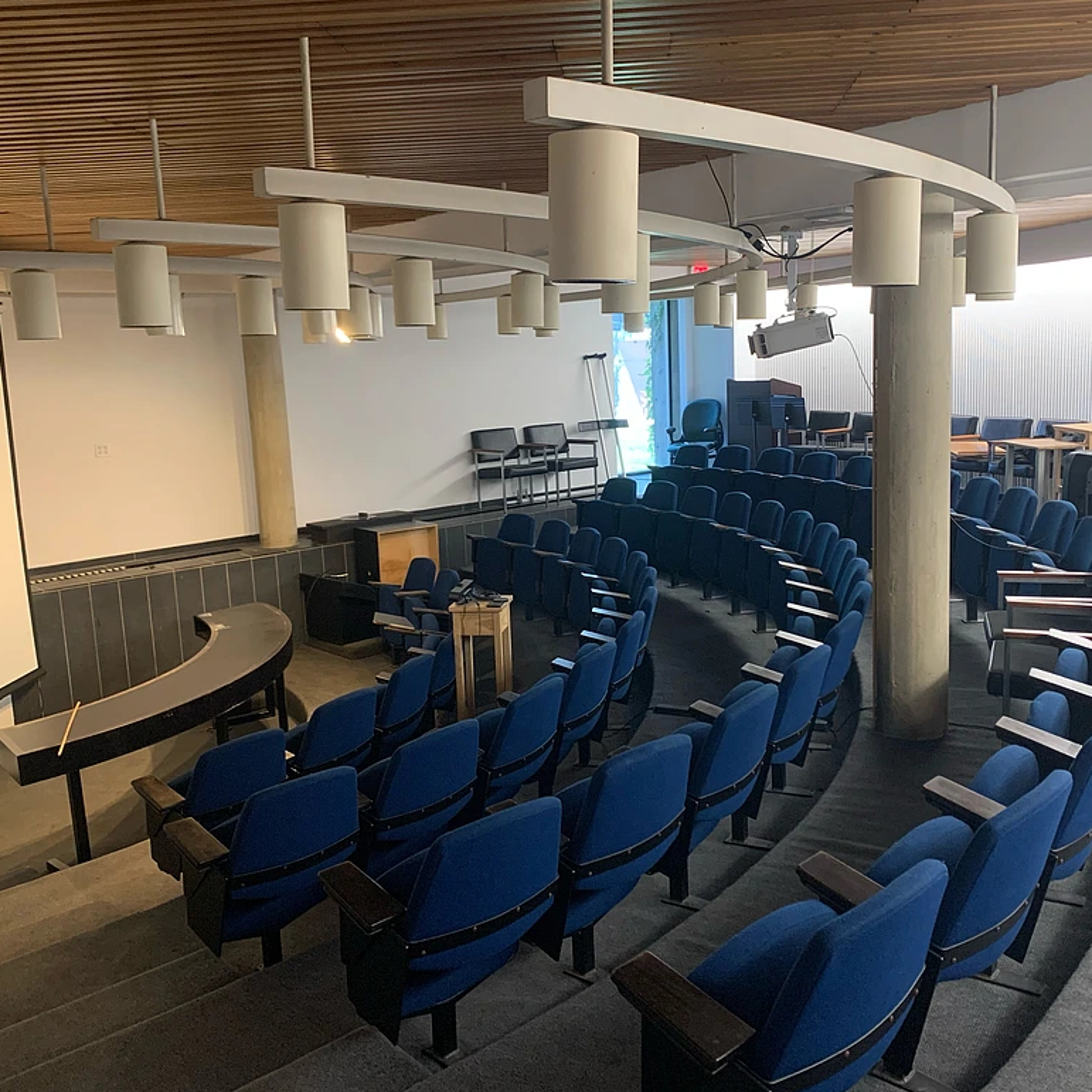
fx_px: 1106
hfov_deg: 52.5
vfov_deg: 52.5
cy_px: 545
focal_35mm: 31
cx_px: 581
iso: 400
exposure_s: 1/40
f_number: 1.8
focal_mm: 4.25
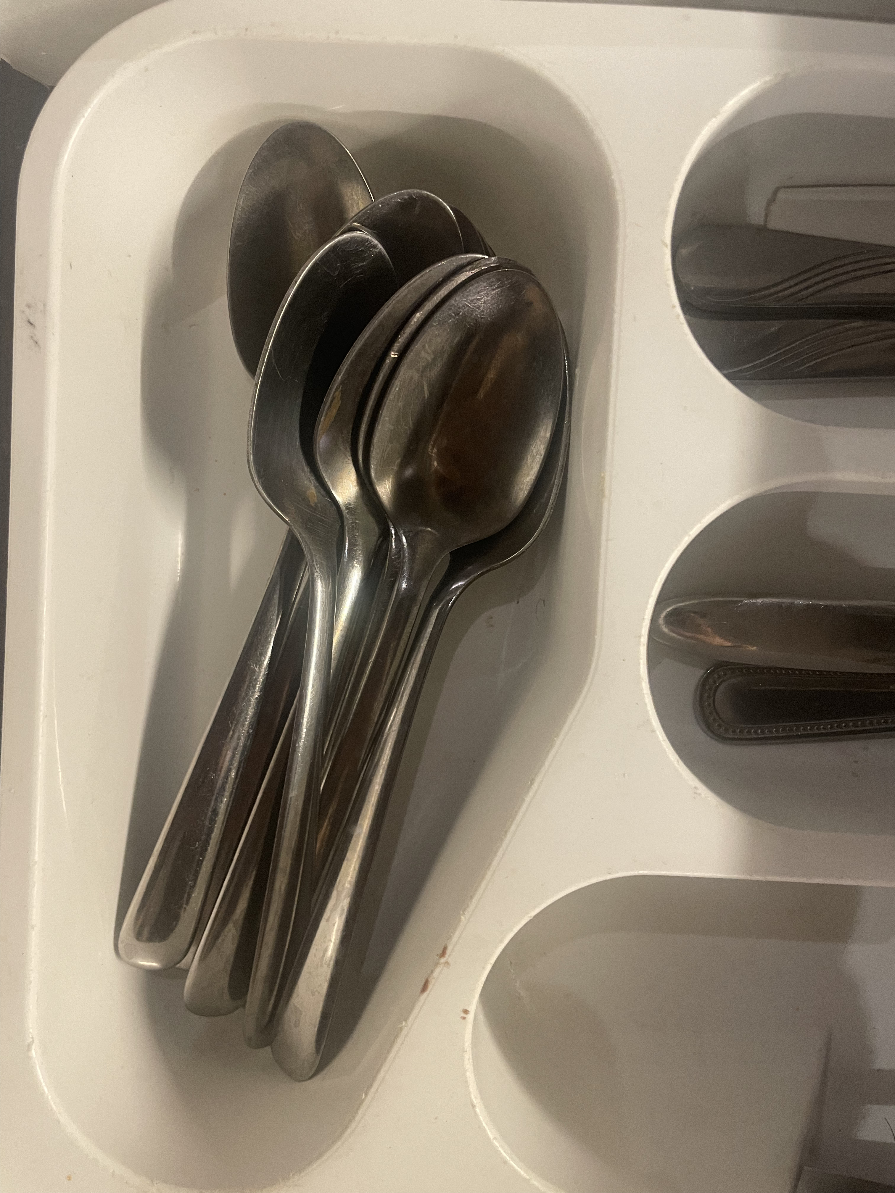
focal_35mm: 26
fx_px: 896
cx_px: 448
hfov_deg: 53.1
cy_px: 596
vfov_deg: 67.3
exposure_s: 1/60
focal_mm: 4.2
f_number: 1.6
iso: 200
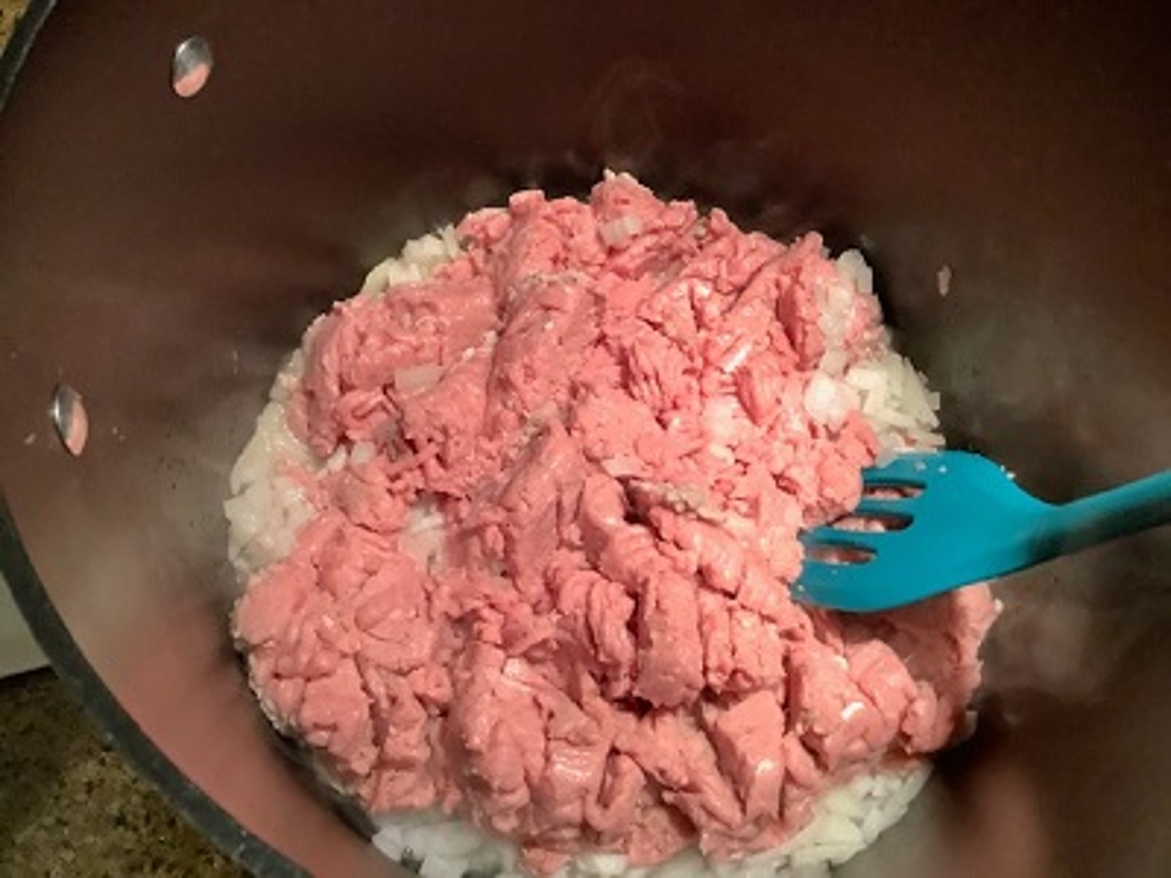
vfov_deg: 45.4
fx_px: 1049
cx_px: 586
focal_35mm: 31
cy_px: 439
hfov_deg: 58.4
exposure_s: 1/60
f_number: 2.4
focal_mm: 3.3
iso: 200
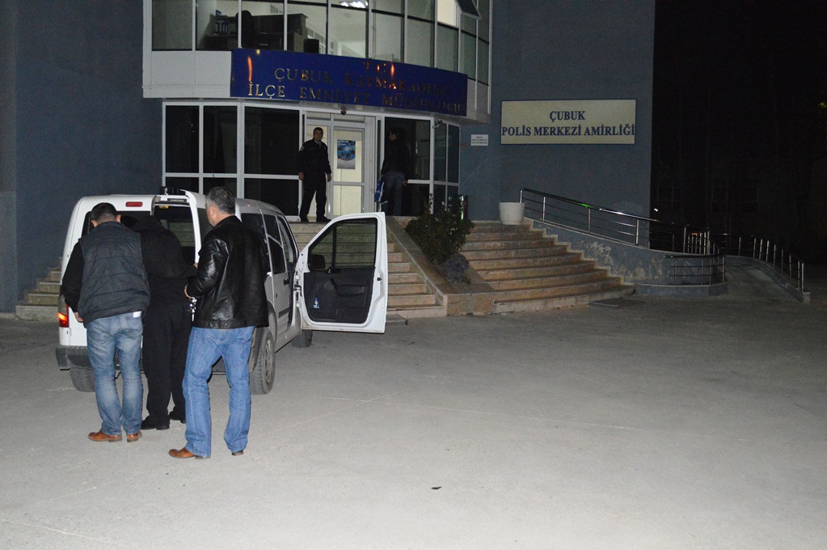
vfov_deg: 36.8
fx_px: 826
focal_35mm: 36
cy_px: 275
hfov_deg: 53.2
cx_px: 414
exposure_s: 1/60
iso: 3200
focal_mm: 24
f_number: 4
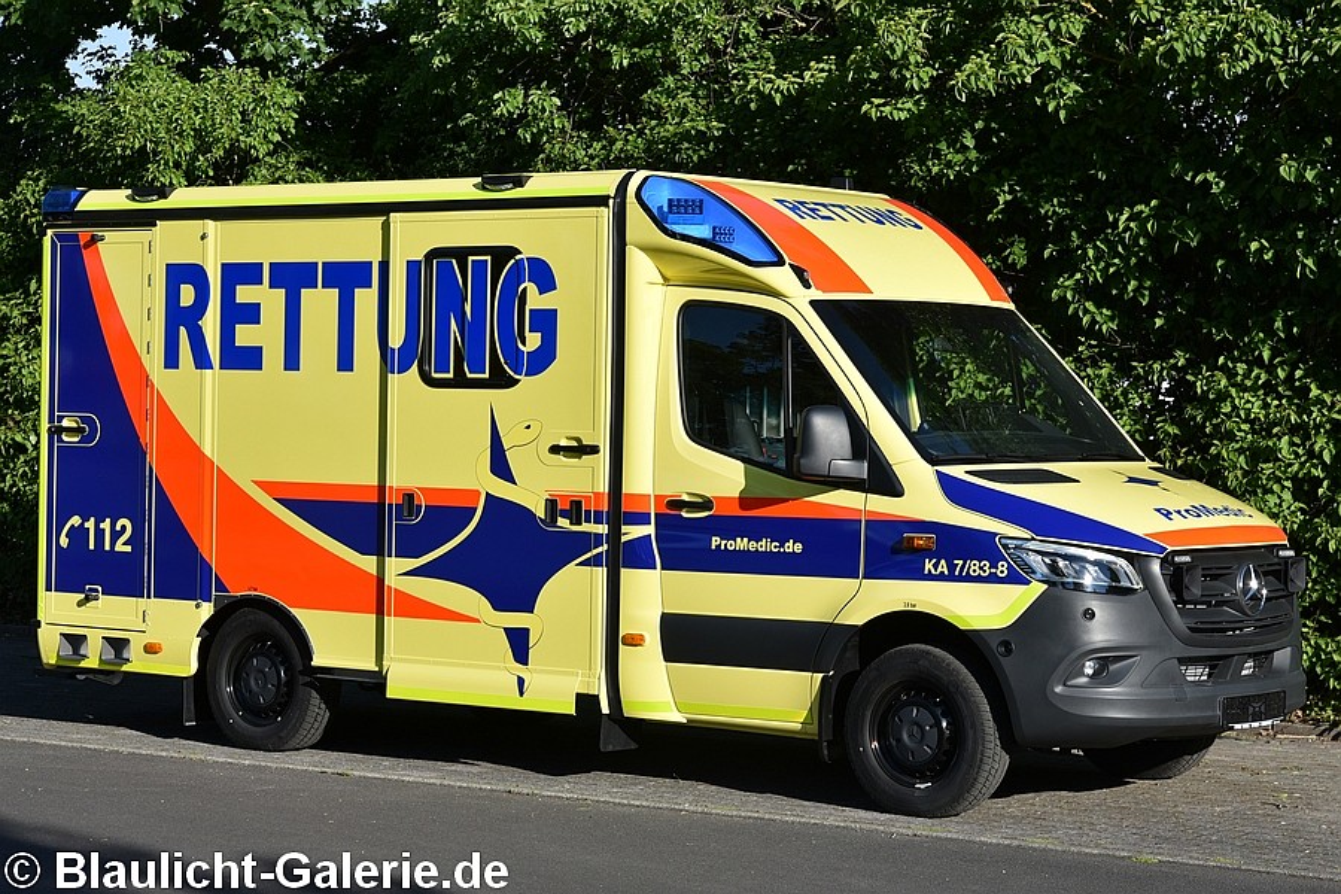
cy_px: 447
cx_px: 670
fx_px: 2905
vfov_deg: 17.5
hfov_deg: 26.0
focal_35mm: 78
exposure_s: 1/400
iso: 200
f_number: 10
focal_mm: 78
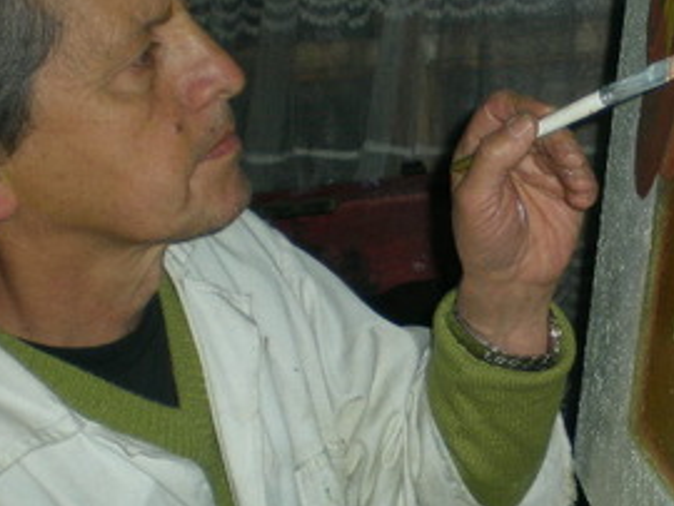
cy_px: 214
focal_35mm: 90
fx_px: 1754
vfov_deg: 16.4
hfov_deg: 21.1
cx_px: 649
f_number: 3.1
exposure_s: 1/60
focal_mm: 6.3
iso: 50
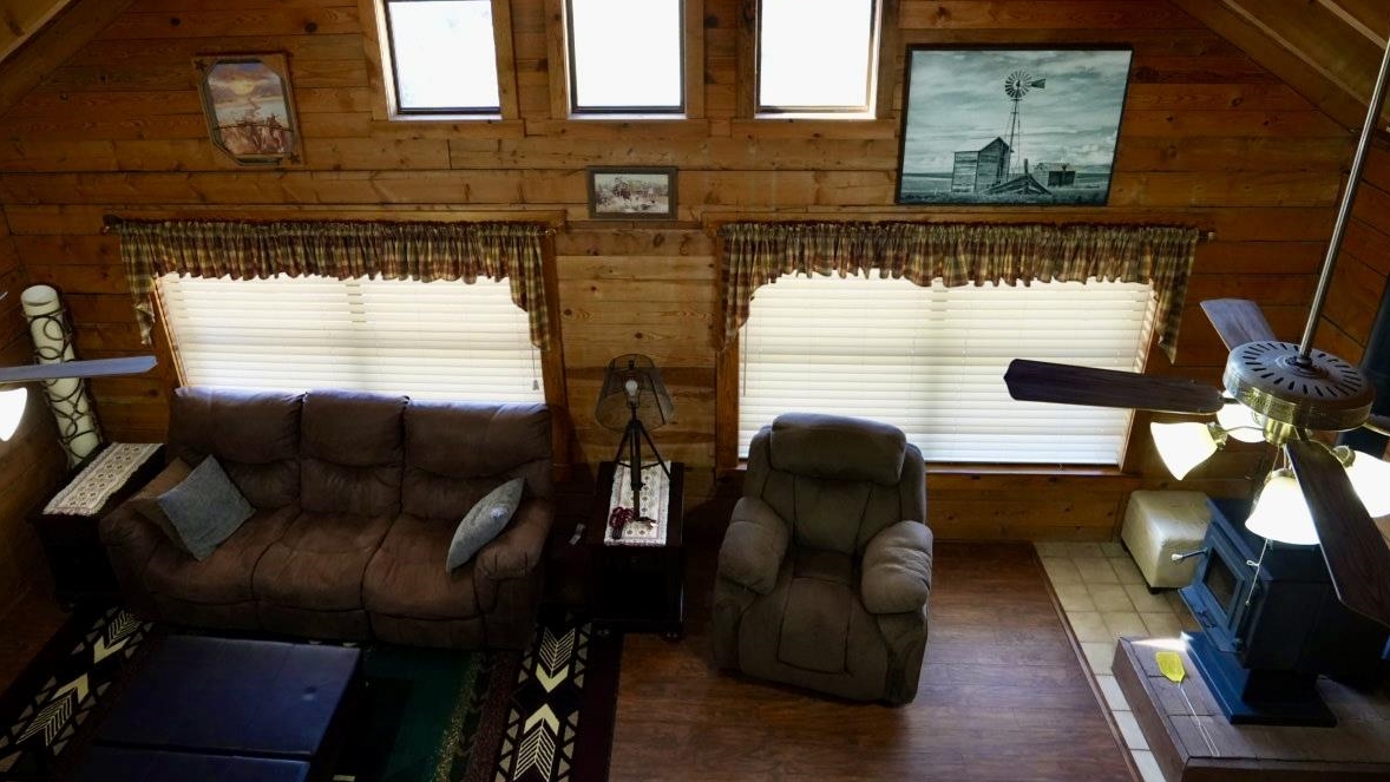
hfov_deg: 78.6
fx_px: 848
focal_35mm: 23
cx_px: 650
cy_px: 212
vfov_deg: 48.0
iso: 4000
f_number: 4
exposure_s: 1/160
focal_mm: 16
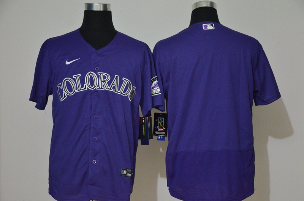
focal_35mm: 72
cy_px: 100
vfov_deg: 18.8
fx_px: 607
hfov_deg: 28.1
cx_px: 152
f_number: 4.5
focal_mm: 48
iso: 4000
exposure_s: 1/25
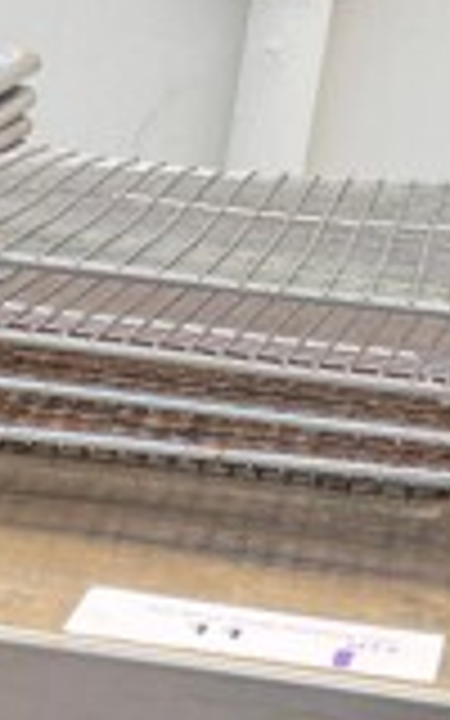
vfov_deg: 13.7
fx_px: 2747
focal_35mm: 140
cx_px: -558
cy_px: 1199
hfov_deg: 8.7
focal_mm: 5.1
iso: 32
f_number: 1.6
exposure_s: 1/265
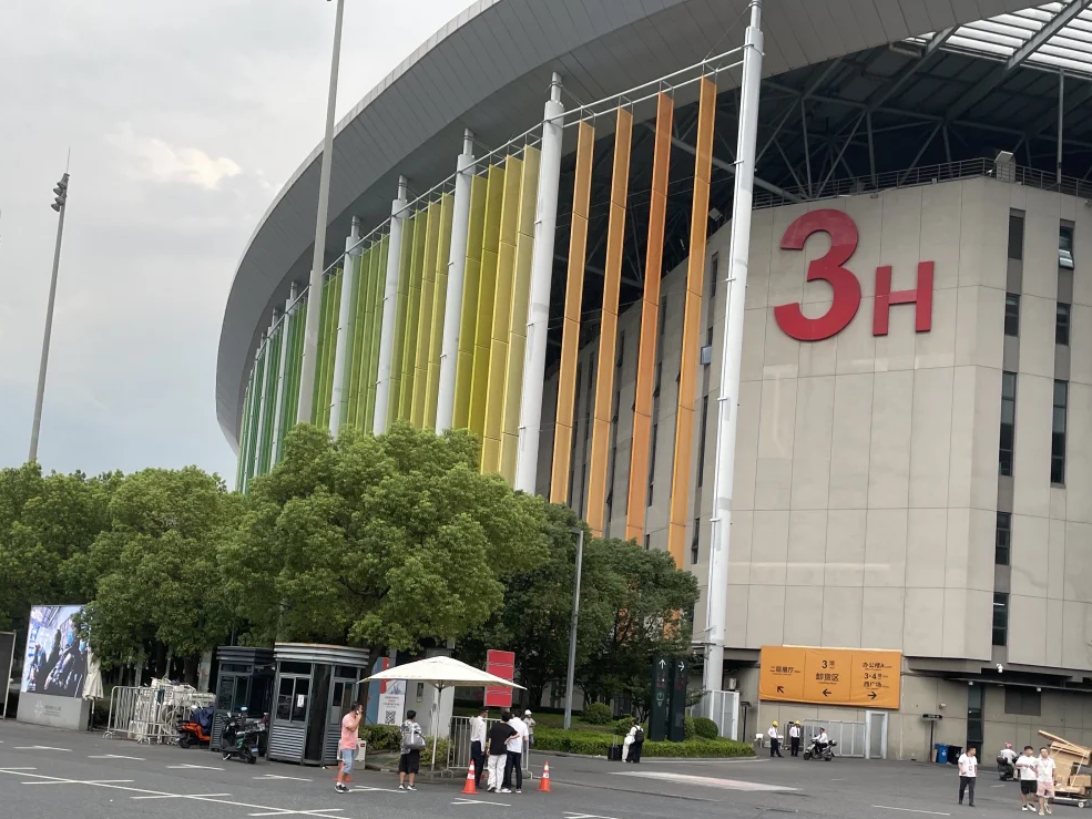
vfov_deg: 37.0
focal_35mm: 38
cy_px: 590
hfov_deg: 49.0
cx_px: 554
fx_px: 1199
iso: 32
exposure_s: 1/310
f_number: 1.6
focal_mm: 4.2
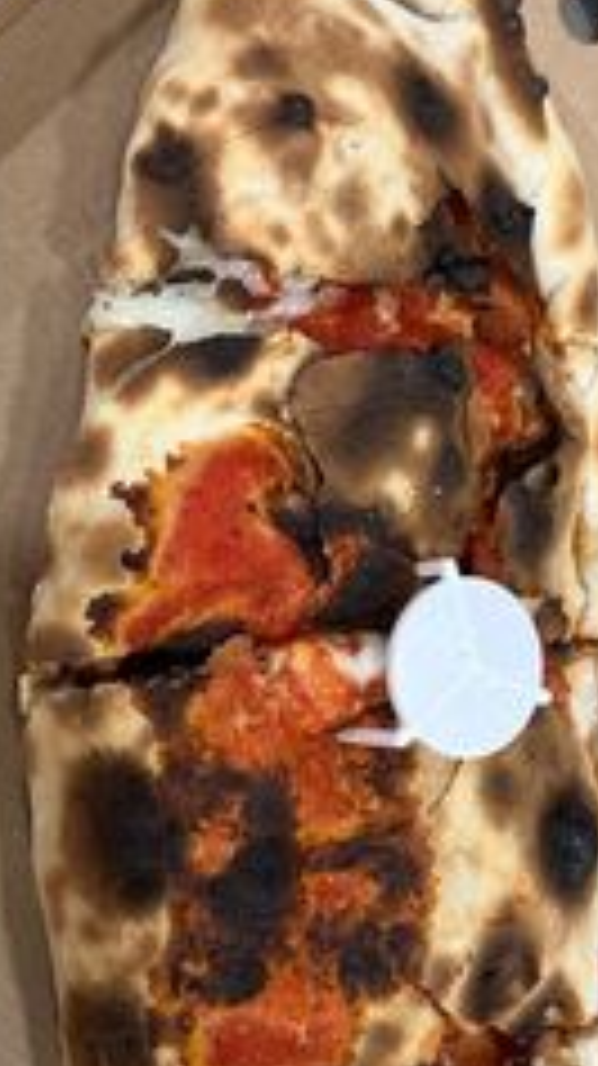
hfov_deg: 23.5
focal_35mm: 51
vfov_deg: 40.3
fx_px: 1440
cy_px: 679
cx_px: 297
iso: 200
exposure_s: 1/50
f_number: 1.5
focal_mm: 5.7
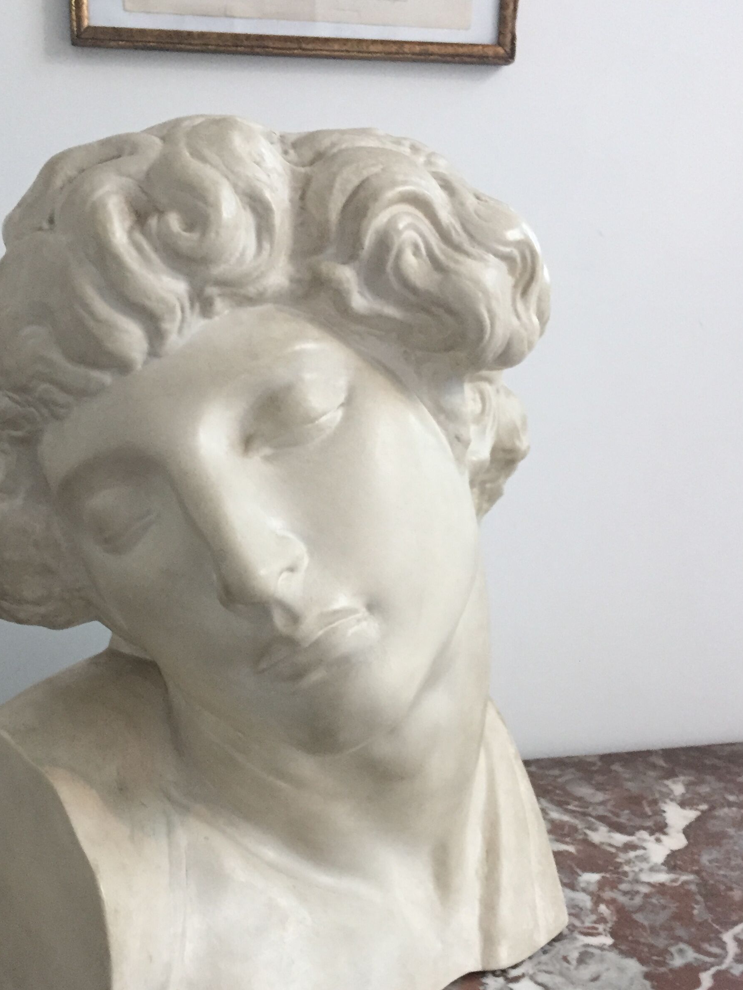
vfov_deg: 46.2
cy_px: 643
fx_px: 1145
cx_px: 263
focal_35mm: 40
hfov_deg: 35.7
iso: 200
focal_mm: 4.15
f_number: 2.2
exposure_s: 1/33
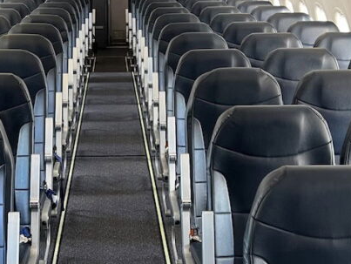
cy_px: 146
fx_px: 670
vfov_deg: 22.3
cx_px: 110
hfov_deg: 29.1
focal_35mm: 66
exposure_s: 1/52
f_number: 1.5
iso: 125
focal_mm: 5.7
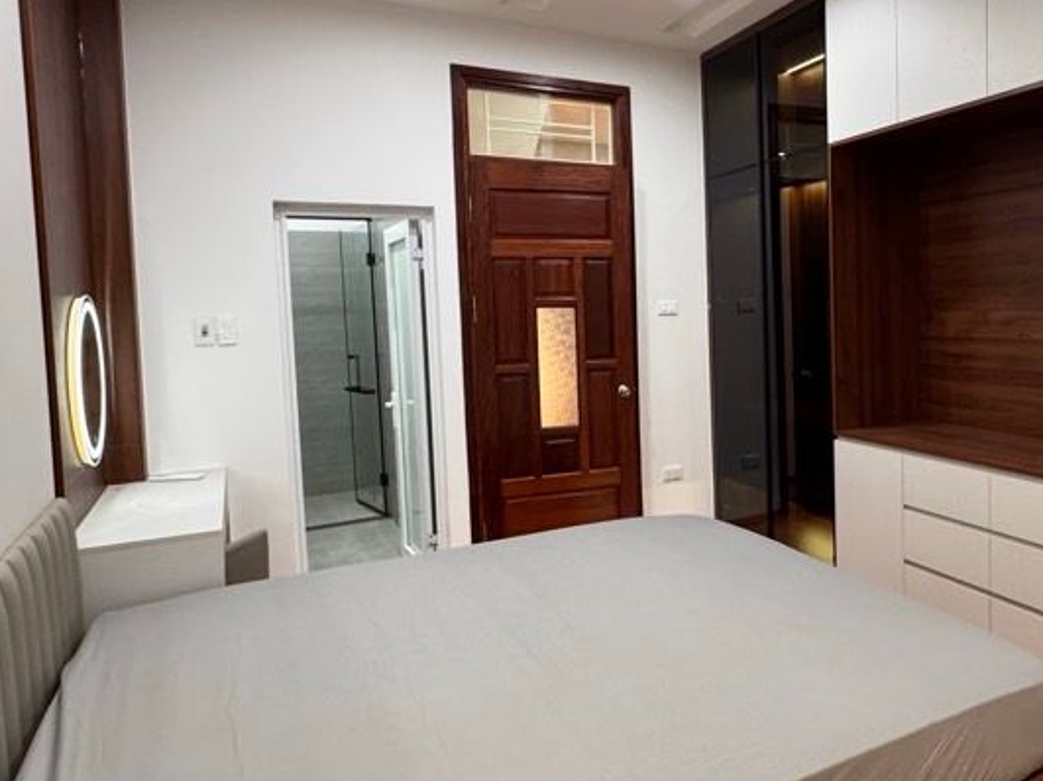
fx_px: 813
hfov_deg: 62.9
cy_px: 363
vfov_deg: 51.3
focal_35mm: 27
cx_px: 731
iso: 320
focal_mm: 2.22
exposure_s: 1/50
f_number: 2.2
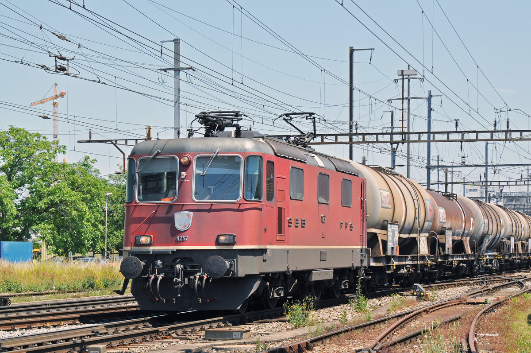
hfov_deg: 19.5
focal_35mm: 105
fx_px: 1547
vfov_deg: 13.0
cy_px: 176
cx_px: 266
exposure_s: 1/1000
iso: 250
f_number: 5.6
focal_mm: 70
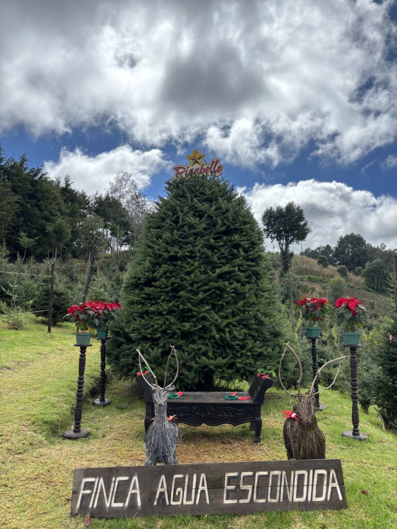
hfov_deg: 53.1
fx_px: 398
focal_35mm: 26
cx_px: 198
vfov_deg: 67.3
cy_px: 264
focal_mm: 5.96
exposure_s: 1/2288
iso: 50
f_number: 1.6
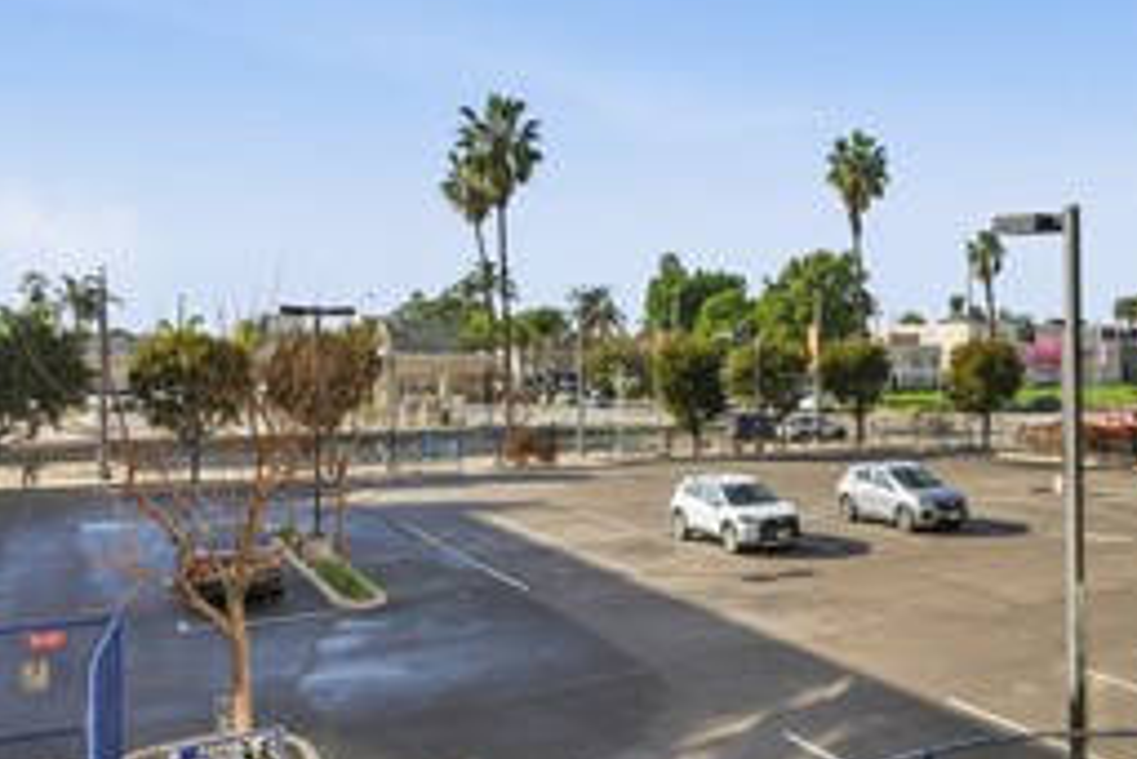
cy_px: 377
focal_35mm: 35
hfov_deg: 53.1
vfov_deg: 37.9
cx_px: 777
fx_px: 1106
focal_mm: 14
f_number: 9
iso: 2500
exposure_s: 1/32000
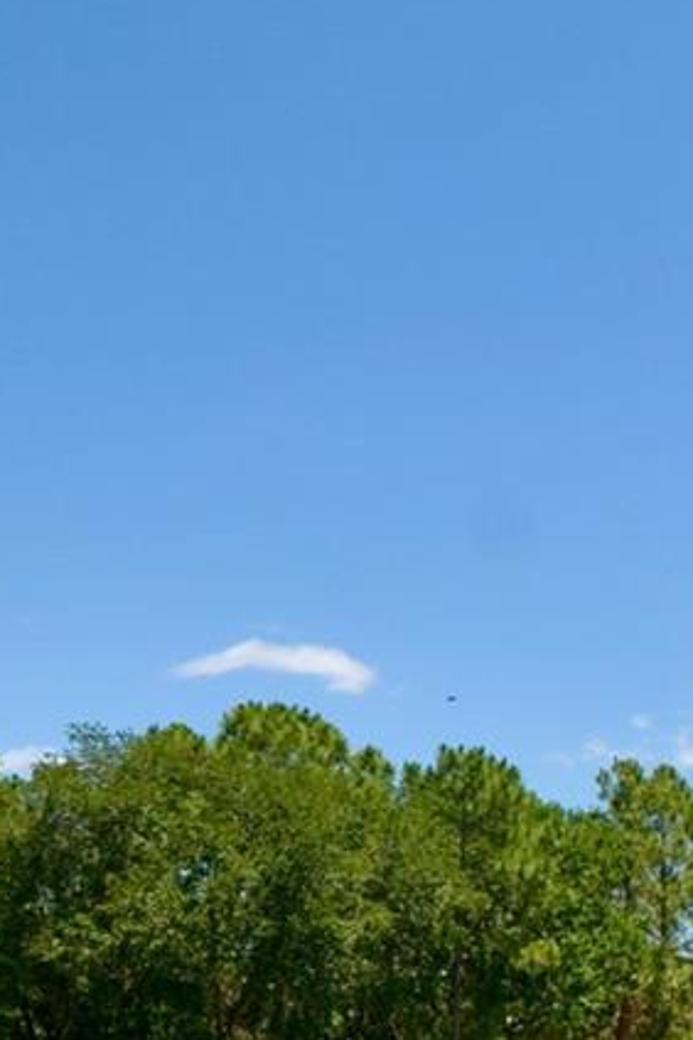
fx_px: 3927
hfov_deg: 9.4
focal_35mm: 136
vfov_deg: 14.9
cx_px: 1386
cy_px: 931
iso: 200
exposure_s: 1/250
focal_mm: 24
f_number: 8
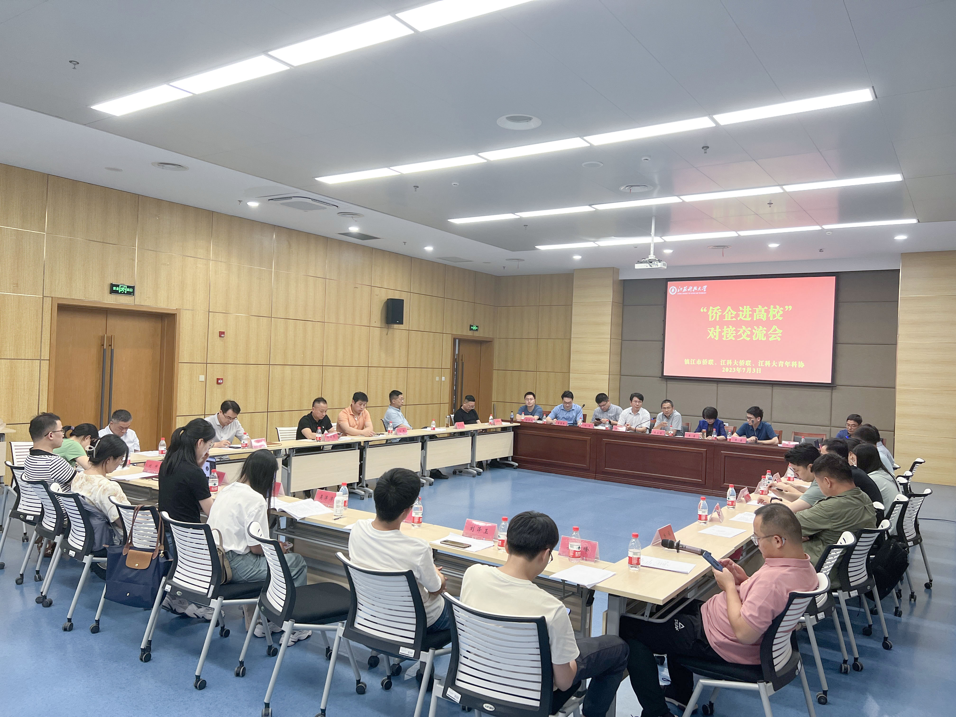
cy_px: 358
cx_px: 478
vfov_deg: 53.1
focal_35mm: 26
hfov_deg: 67.3
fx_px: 718
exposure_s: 1/100
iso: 125
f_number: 1.5
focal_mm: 5.7
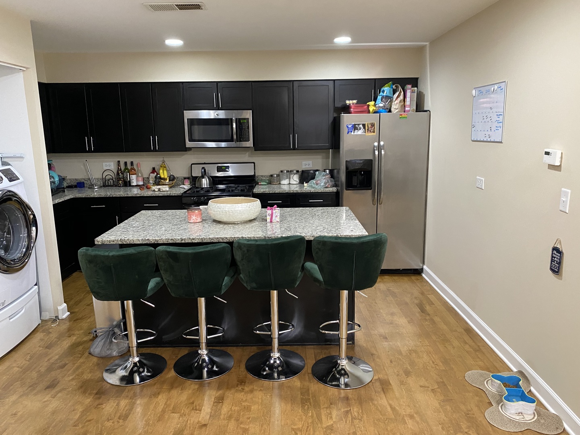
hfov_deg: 67.3
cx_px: 290
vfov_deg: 53.1
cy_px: 218
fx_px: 436
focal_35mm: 26
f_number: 1.8
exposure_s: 1/60
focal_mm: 4.25
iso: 320
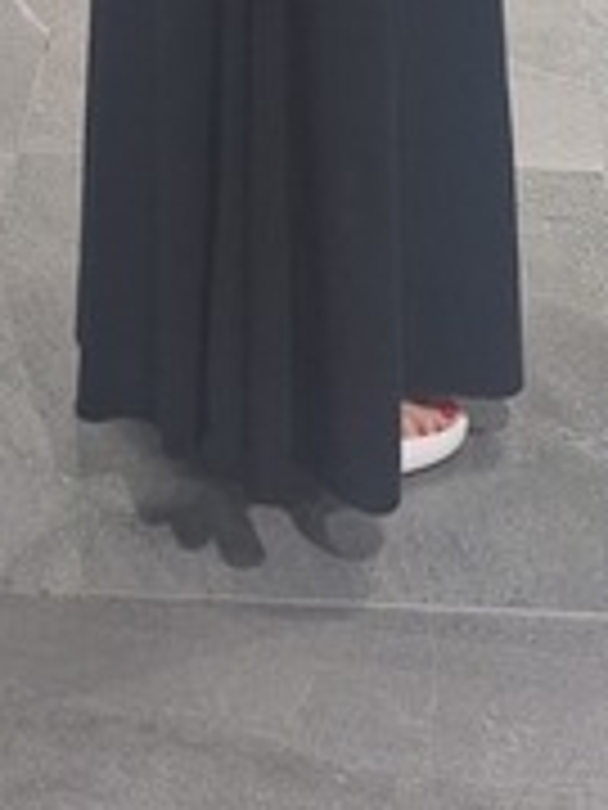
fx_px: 2295
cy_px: -837
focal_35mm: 98
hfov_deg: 15.1
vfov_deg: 15.6
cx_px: 279
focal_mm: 5.54
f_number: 1.8
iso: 64
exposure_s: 1/50
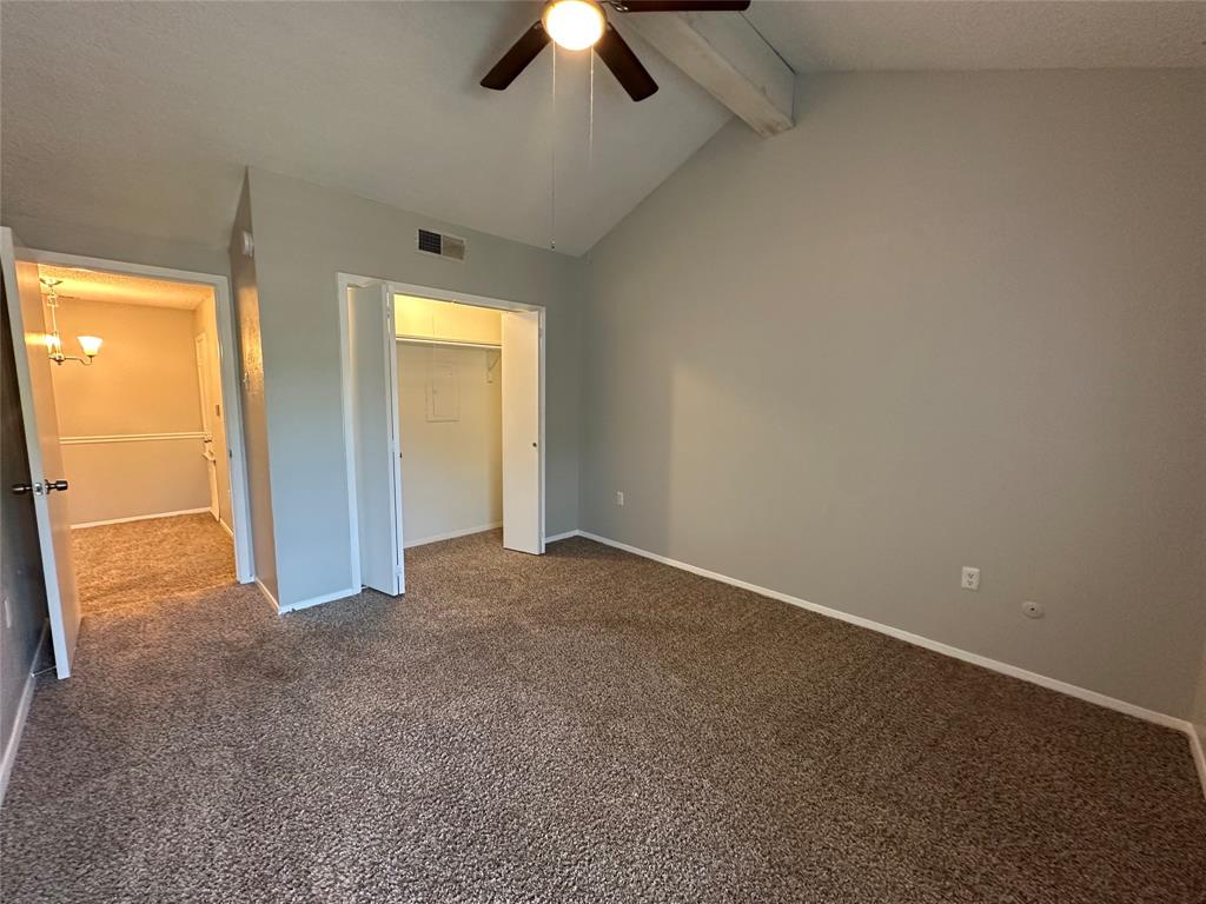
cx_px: 603
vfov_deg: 85.7
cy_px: 452
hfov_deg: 102.1
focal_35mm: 14
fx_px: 488
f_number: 2.2
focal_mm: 2.22
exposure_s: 1/60
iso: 320
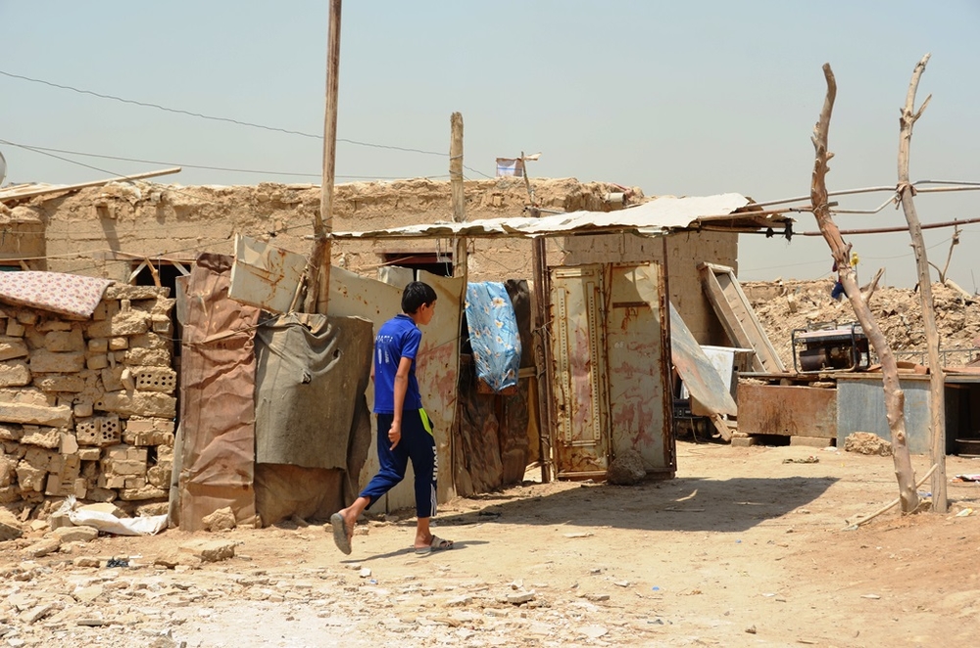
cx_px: 490
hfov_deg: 28.1
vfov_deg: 18.8
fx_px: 1956
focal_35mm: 72
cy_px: 324
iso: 100
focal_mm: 48
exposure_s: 1/250
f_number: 8
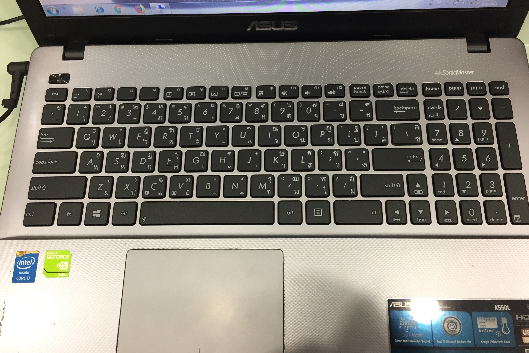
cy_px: 153
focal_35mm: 31
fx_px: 456
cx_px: 269
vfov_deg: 42.2
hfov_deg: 60.3
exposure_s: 1/33
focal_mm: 4.15
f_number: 2.2
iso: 100
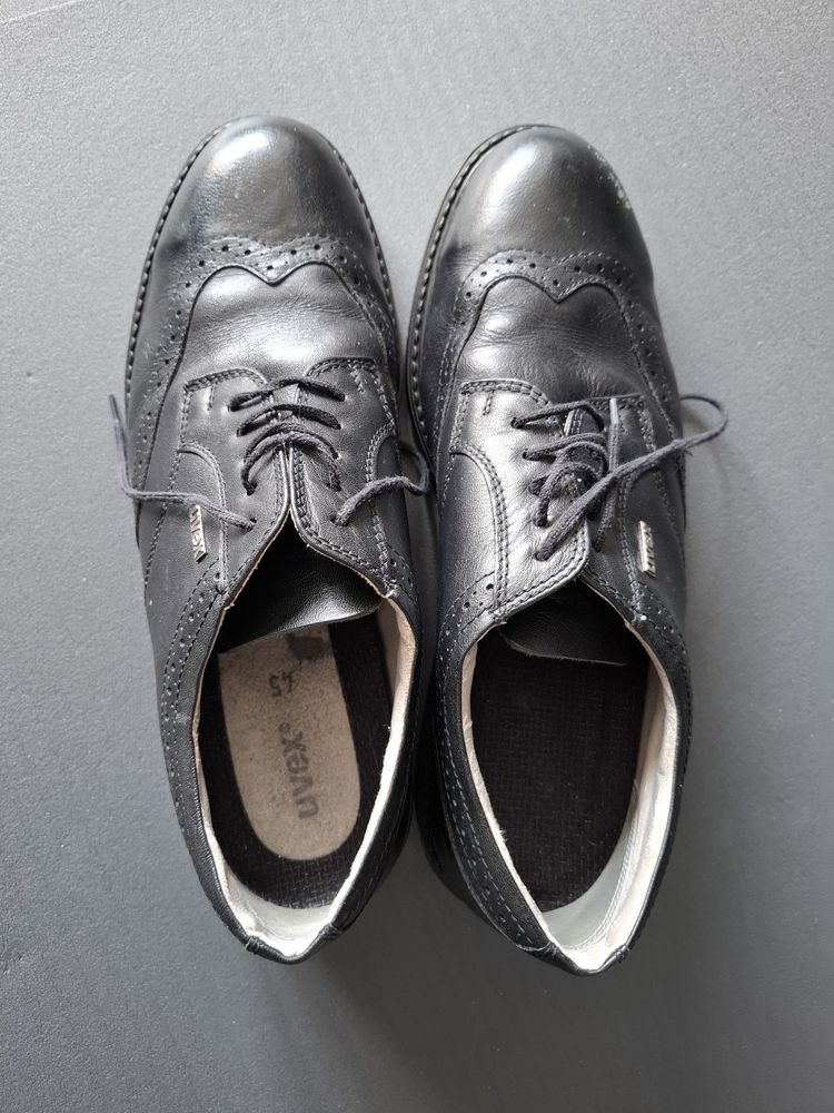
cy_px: 556
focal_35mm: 23
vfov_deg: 73.9
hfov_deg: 58.9
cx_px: 417
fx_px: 739
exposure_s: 1/33
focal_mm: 5.54
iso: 250
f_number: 1.8
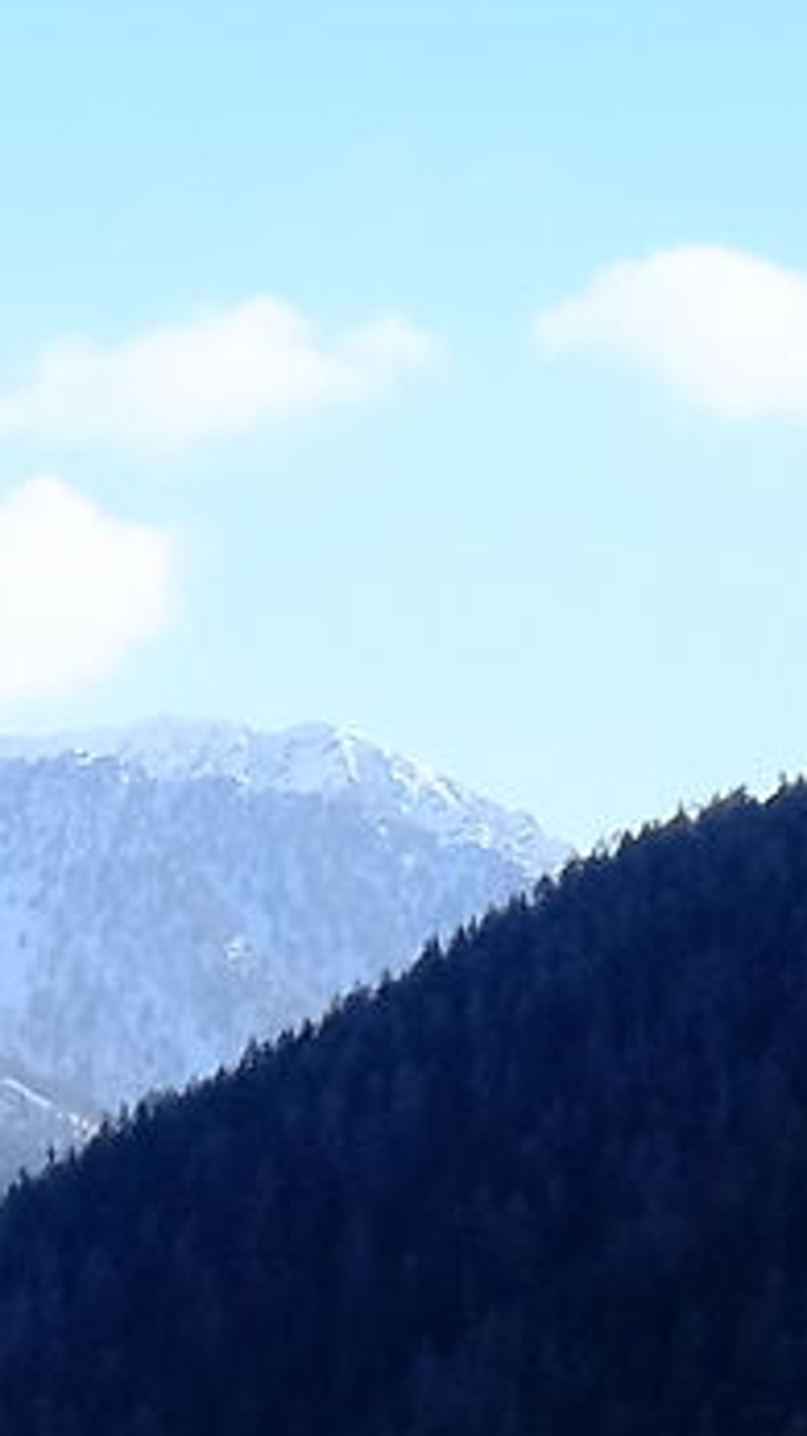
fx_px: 9936
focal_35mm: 261
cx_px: -3518
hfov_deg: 4.0
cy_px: 1510
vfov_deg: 8.2
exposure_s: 1/150
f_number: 11
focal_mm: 24.3
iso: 320
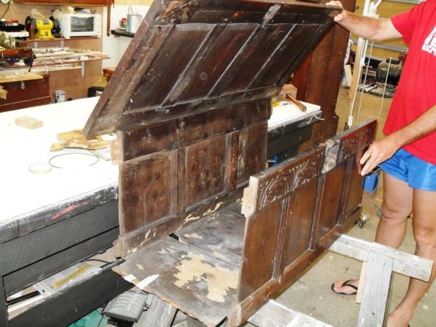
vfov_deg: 40.7
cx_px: 218
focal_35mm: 35
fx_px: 441
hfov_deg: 52.6
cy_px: 164
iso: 200
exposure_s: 1/45
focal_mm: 6.2
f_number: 2.8
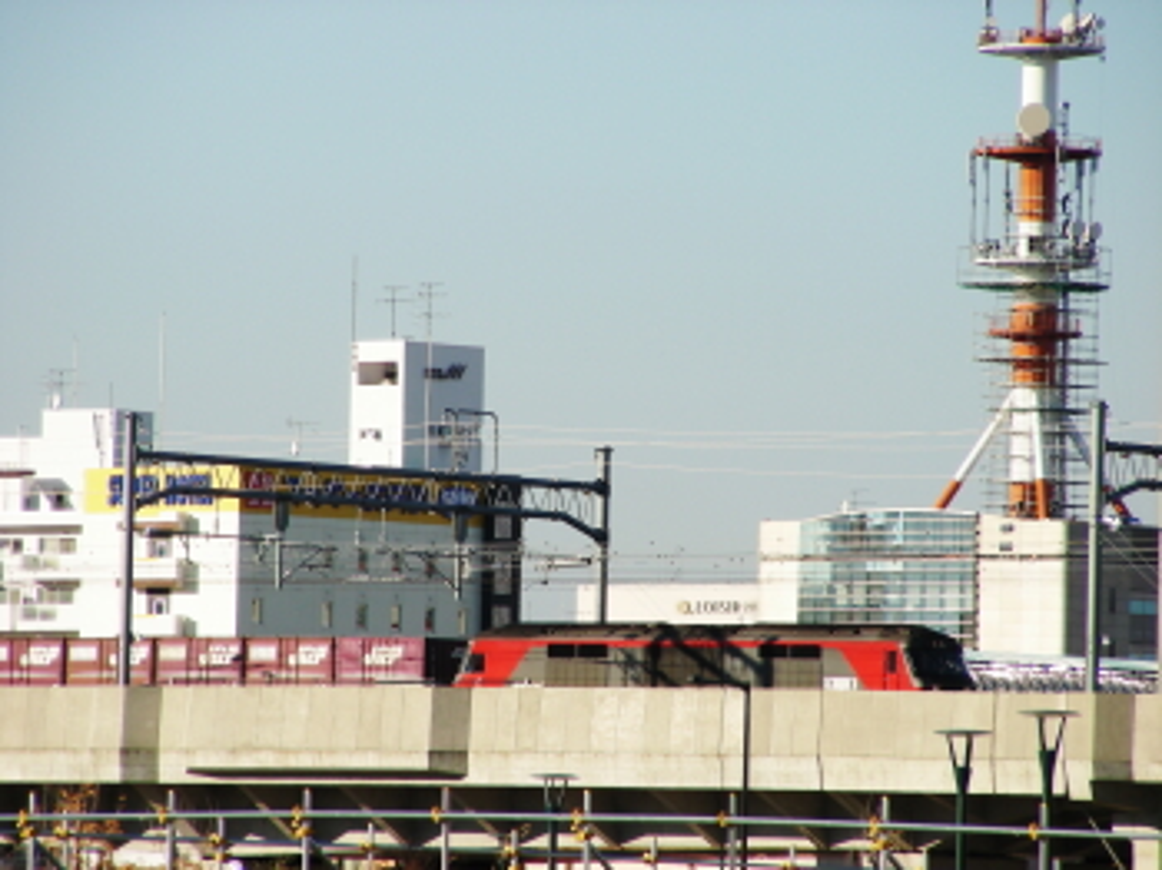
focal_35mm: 380
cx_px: 581
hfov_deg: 5.2
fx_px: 12747
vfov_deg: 3.9
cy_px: 435
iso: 50
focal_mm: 63.3
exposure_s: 1/335
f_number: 4
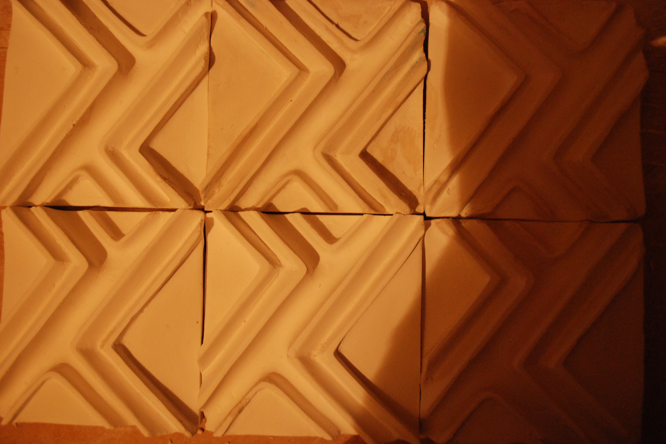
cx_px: 329
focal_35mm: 37
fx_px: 684
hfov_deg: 51.9
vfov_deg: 35.9
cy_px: 218
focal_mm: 24
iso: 1250
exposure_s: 1/30
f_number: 3.8
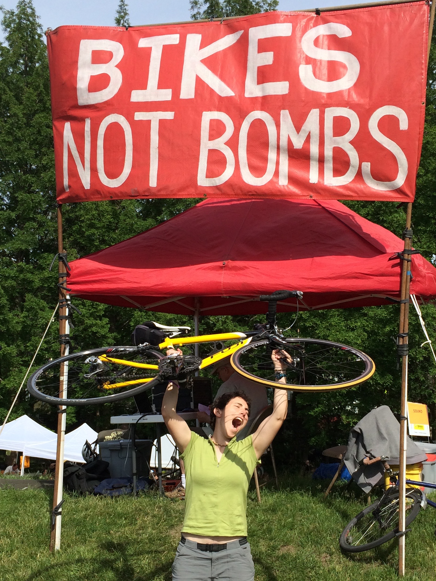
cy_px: 332
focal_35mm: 44
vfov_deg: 42.8
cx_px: 229
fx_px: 739
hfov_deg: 32.9
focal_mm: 4.15
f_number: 2.2
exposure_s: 1/2283
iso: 32
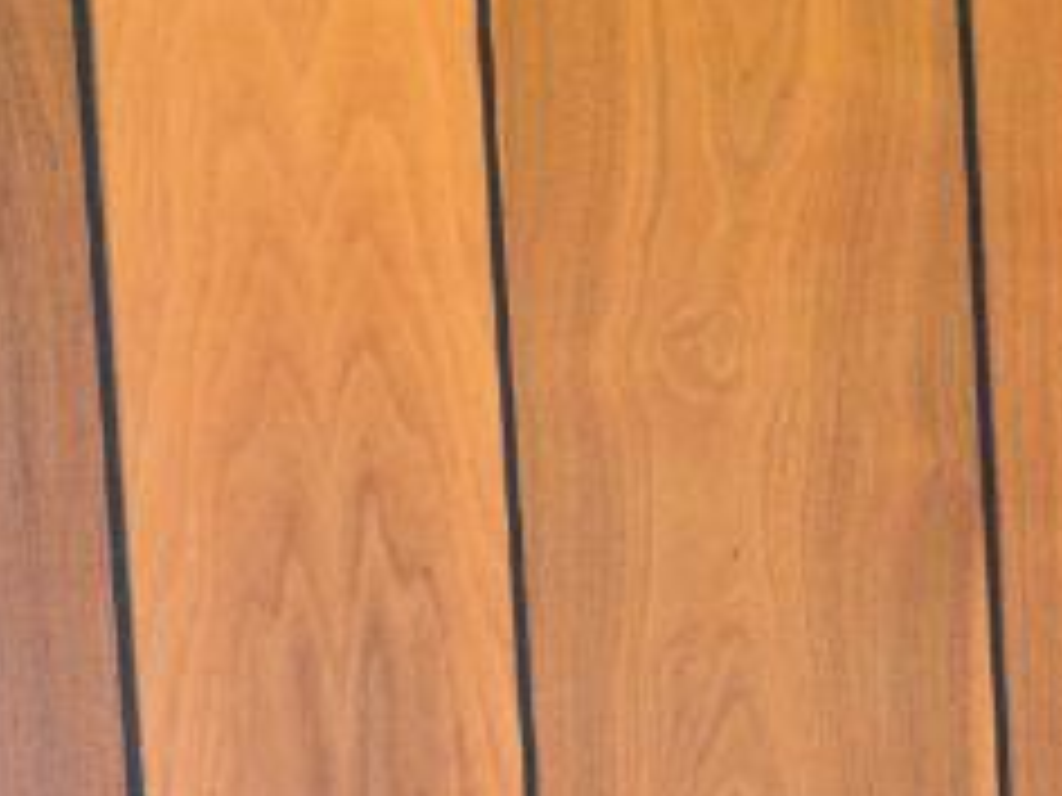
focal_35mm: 183
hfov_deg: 8.7
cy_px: 254
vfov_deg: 8.1
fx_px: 5614
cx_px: 3280
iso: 400
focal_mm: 30
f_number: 4
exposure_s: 1/8
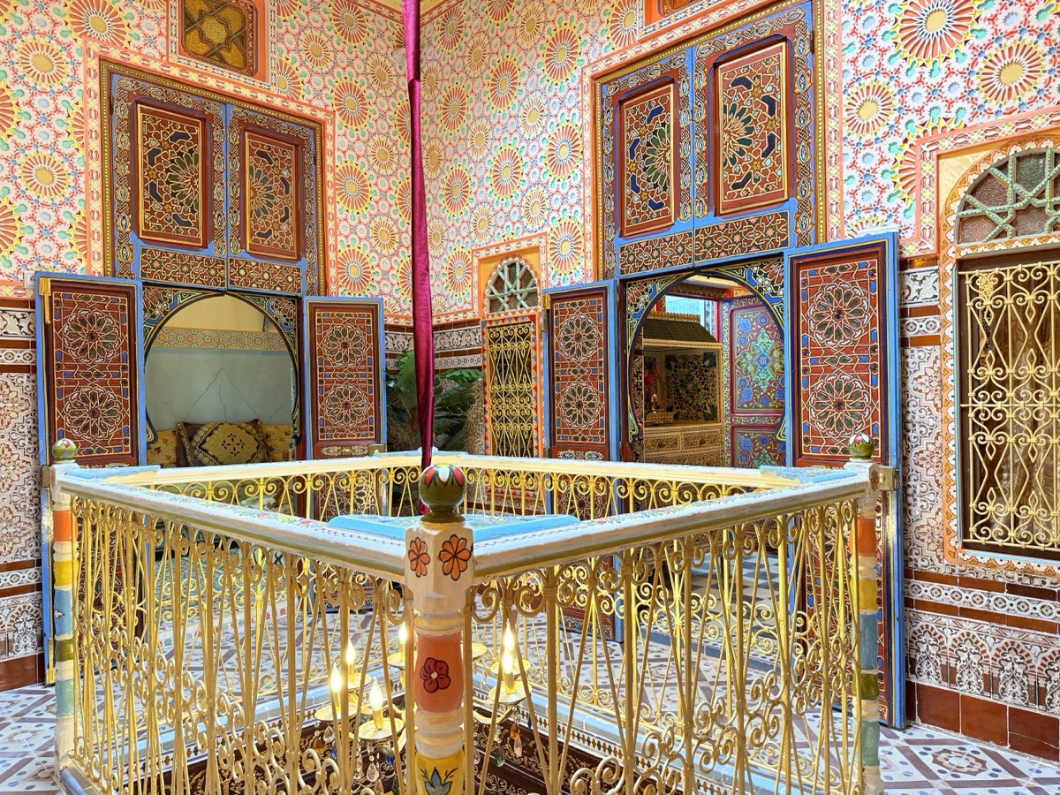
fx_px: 735
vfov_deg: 56.8
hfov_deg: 71.6
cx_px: 530
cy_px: 398
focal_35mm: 24
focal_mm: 6.76
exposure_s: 1/50
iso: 200
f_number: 1.78
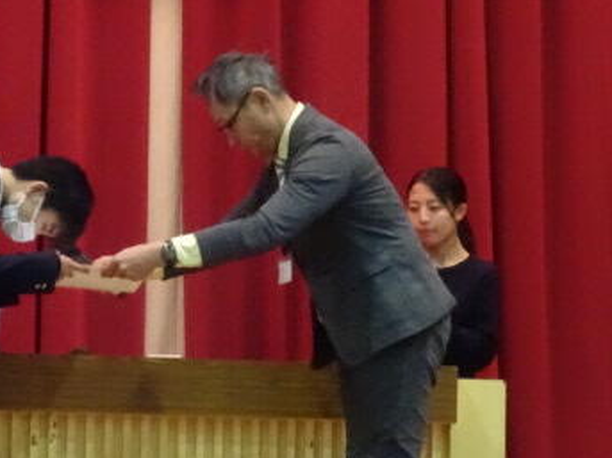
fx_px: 3464
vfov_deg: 7.6
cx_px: 127
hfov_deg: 10.1
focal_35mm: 196
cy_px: 308
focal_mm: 18
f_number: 5
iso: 3200
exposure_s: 1/25
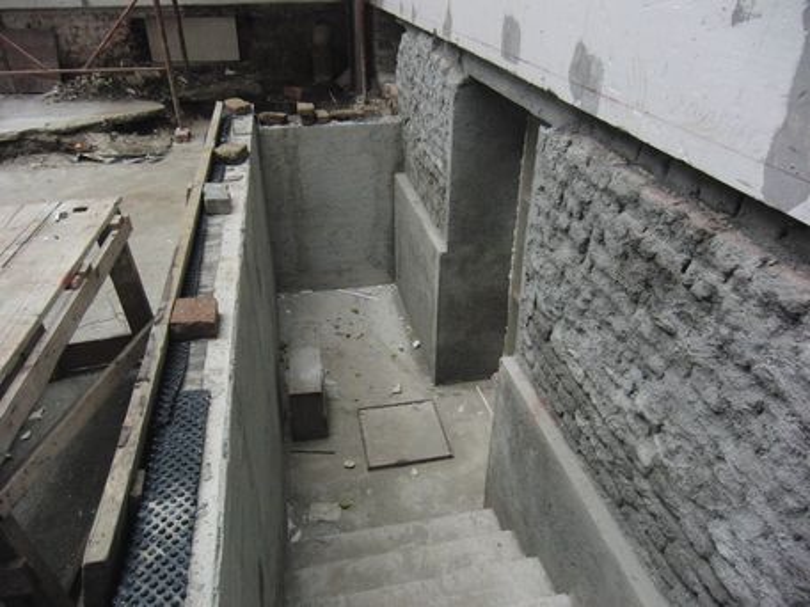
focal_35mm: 24
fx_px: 562
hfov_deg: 71.6
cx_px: 405
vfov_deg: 56.8
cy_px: 304
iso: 800
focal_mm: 4.3
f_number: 3.2
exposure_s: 1/60
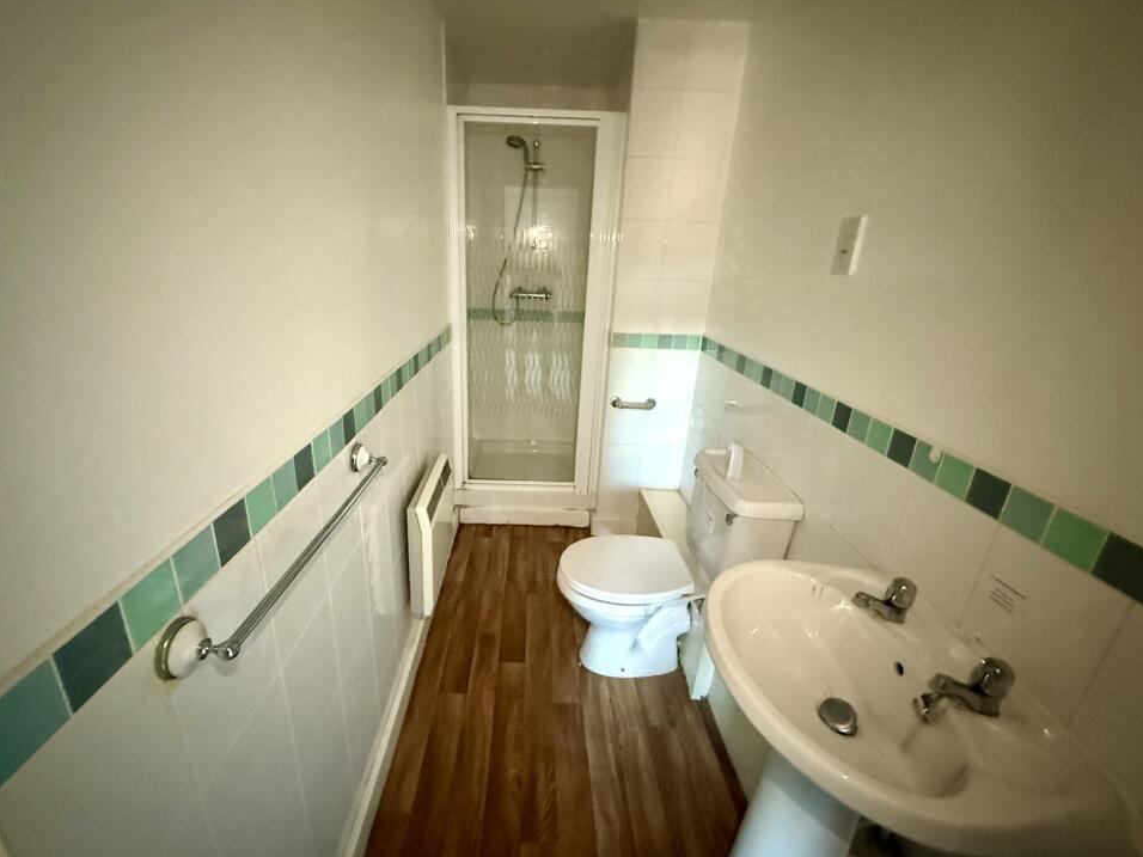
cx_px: 533
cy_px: 428
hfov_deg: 98.0
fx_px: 495
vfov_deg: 81.7
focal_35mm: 15
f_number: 2.2
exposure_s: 1/41
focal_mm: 2.22
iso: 1250
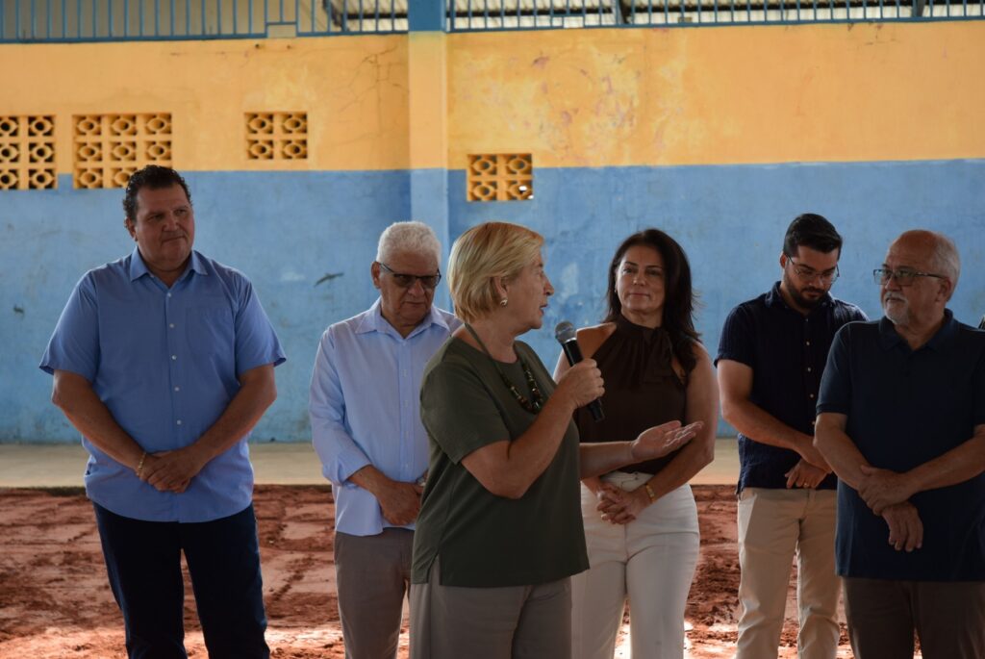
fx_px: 2301
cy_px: 330
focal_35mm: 84
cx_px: 492
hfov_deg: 24.2
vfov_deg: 16.3
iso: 450
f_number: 4.5
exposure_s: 1/250
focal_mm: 56
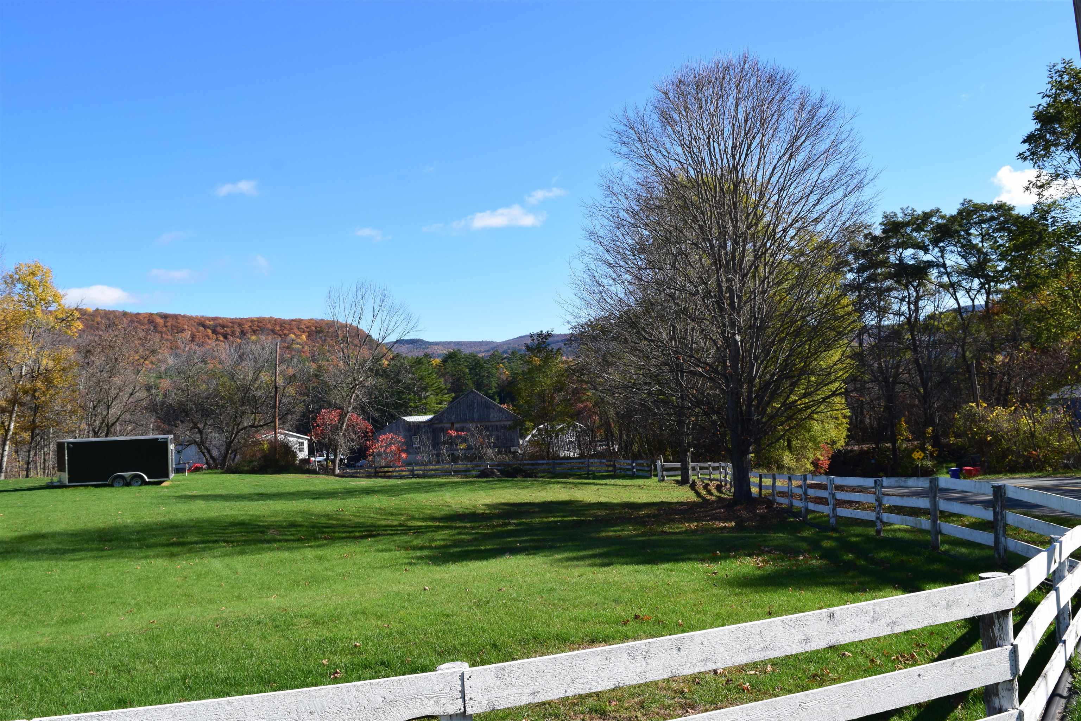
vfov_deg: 43.6
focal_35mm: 30
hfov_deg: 61.9
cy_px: 360
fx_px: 901
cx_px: 540
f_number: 11
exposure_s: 1/400
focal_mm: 20
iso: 400
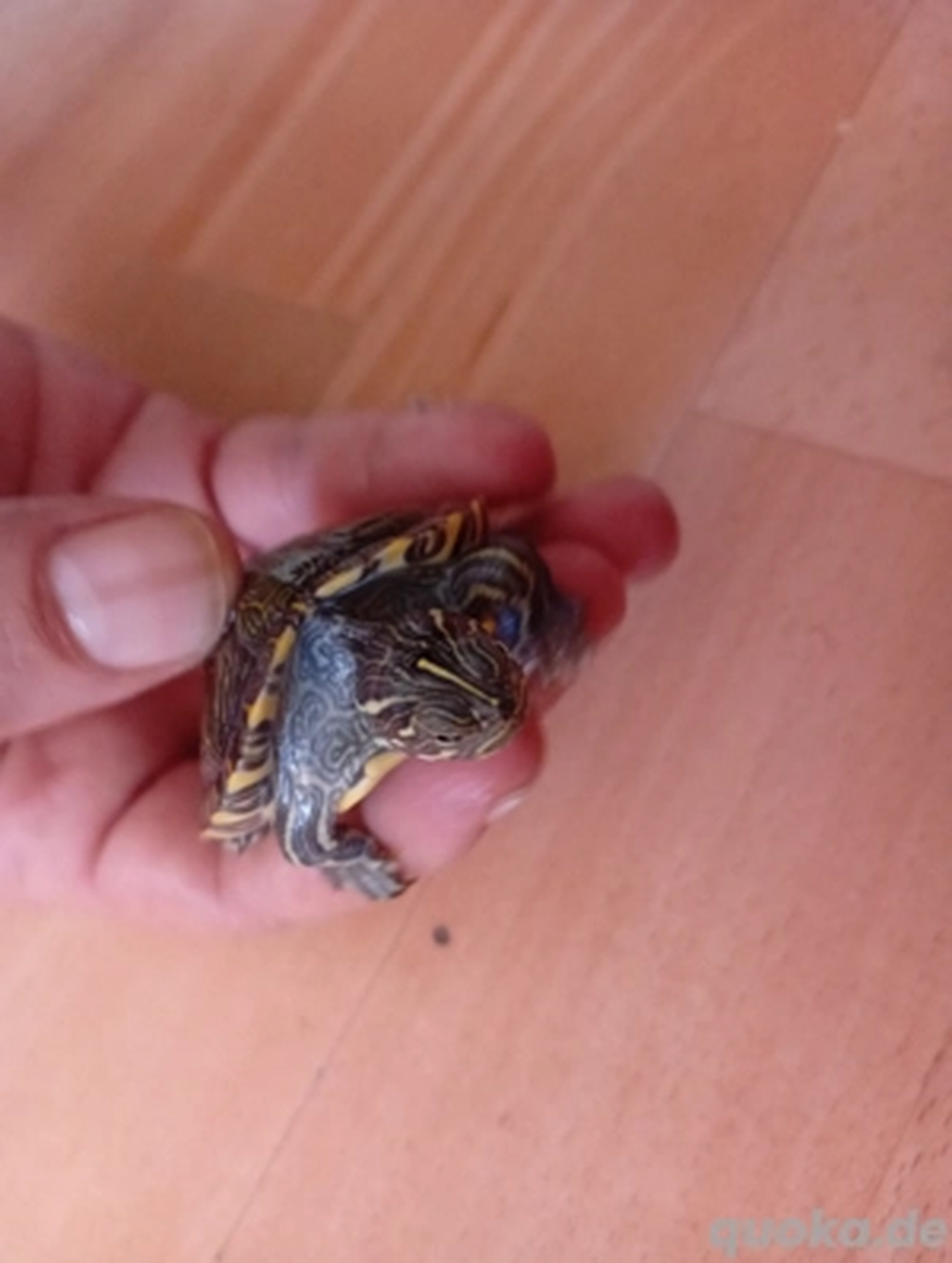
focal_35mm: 27
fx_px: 987
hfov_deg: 51.5
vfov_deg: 65.2
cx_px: 476
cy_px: 632
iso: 655
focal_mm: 3.98
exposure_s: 1/25
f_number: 1.8
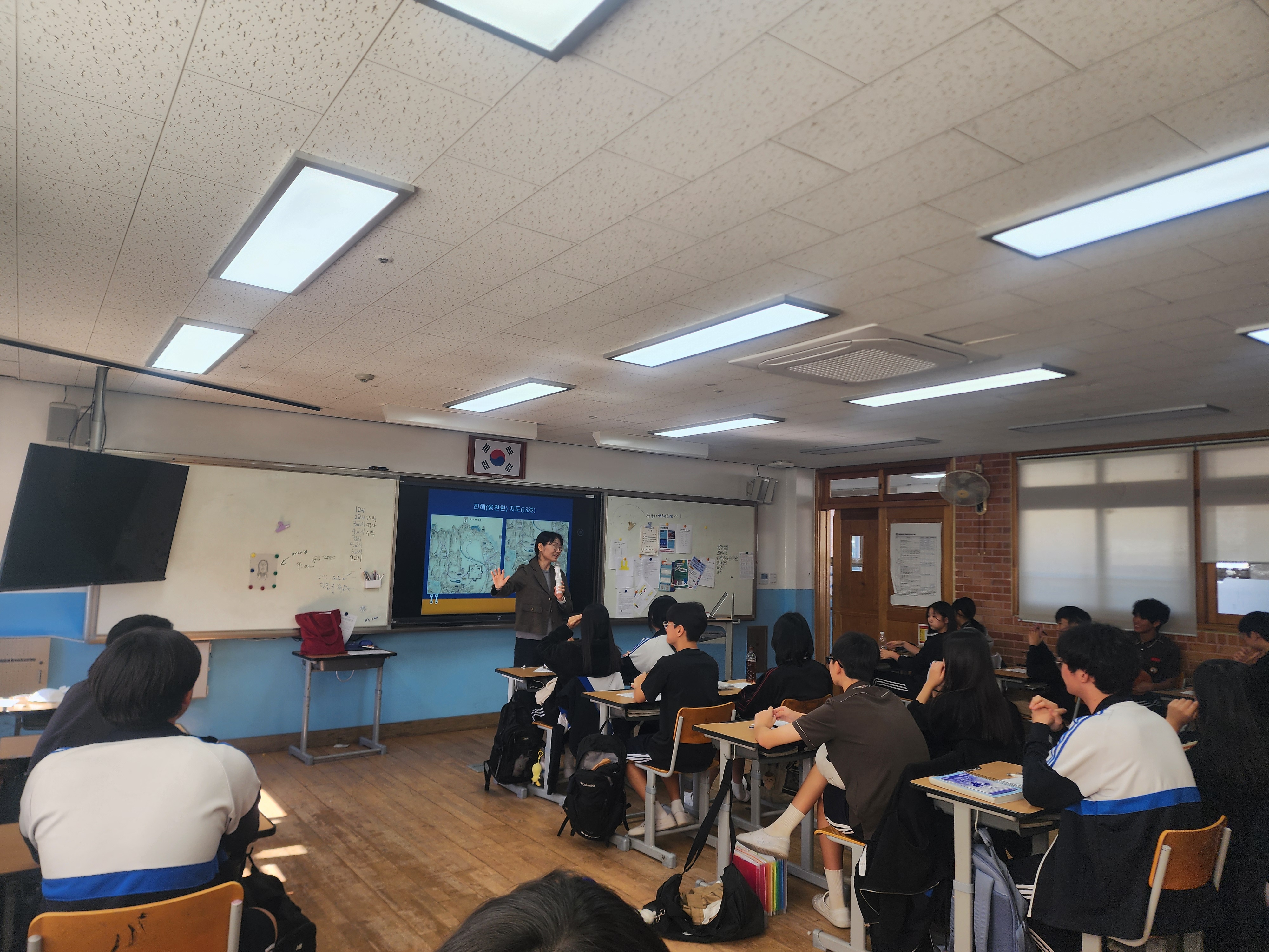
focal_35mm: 23
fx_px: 843
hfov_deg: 73.9
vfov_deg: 58.9
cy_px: 476
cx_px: 634
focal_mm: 6.4
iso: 20
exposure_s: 1/120
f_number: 1.8
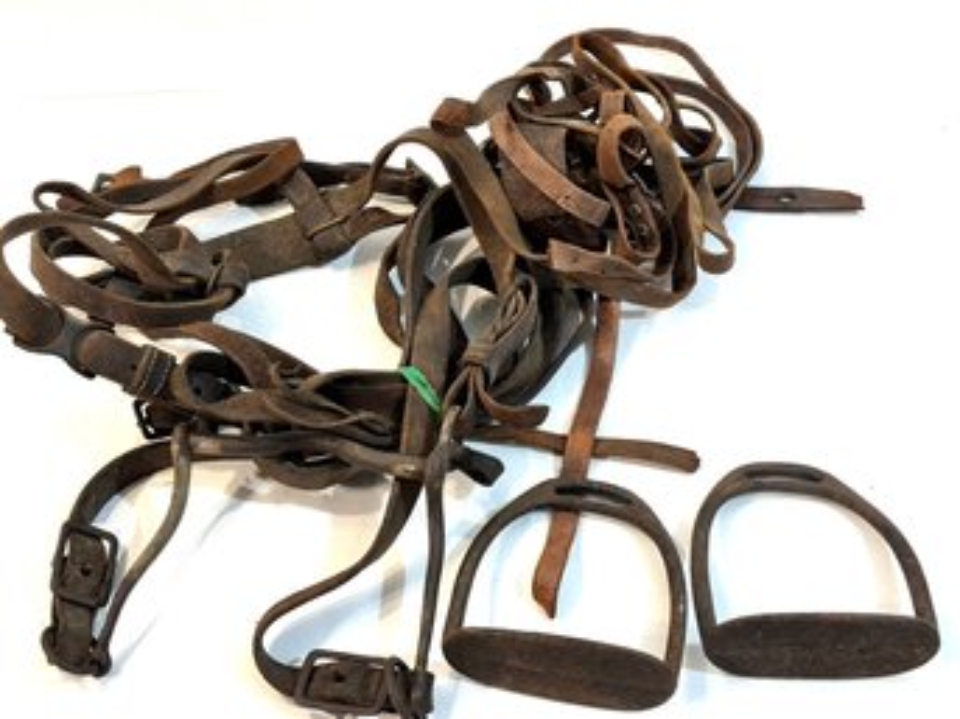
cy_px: 360
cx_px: 480
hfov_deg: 36.8
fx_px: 1442
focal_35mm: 52
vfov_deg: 28.0
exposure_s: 1/60
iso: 32
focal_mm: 5.96
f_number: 1.6
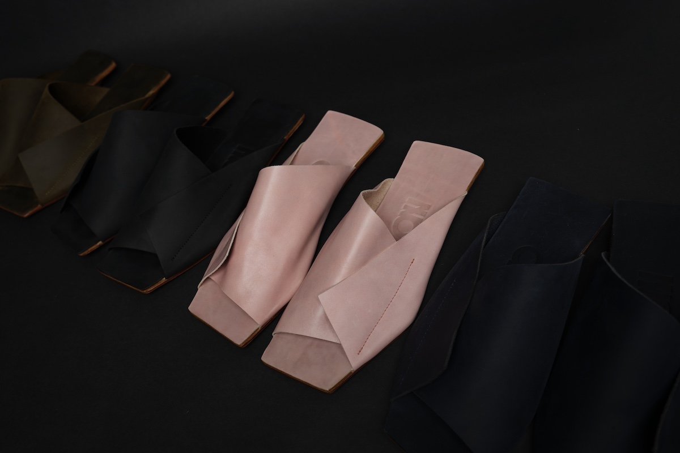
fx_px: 529
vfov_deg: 46.4
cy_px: 226
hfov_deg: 65.5
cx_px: 340
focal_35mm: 28
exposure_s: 1/125
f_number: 5.6
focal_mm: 28
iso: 50
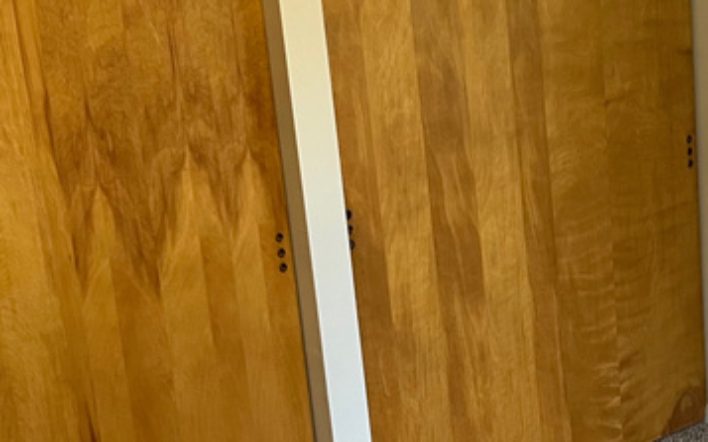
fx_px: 1524
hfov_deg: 26.1
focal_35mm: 79
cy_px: 325
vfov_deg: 16.4
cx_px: 383
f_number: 1.5
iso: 200
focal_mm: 5.7
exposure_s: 1/60
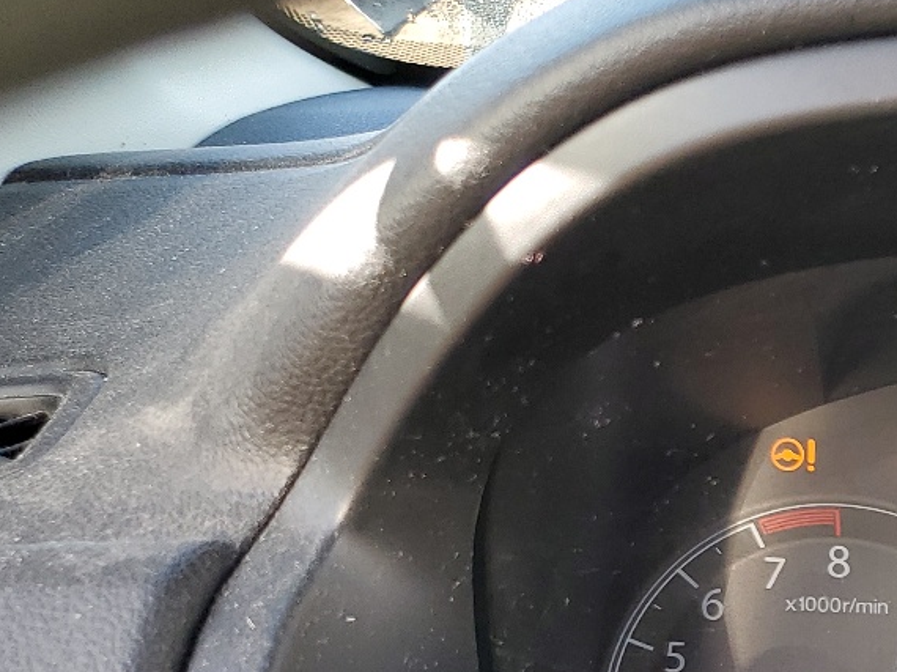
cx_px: 1253
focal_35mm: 73
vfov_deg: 19.2
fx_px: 1891
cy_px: 776
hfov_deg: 22.9
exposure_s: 1/161
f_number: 1.5
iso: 50
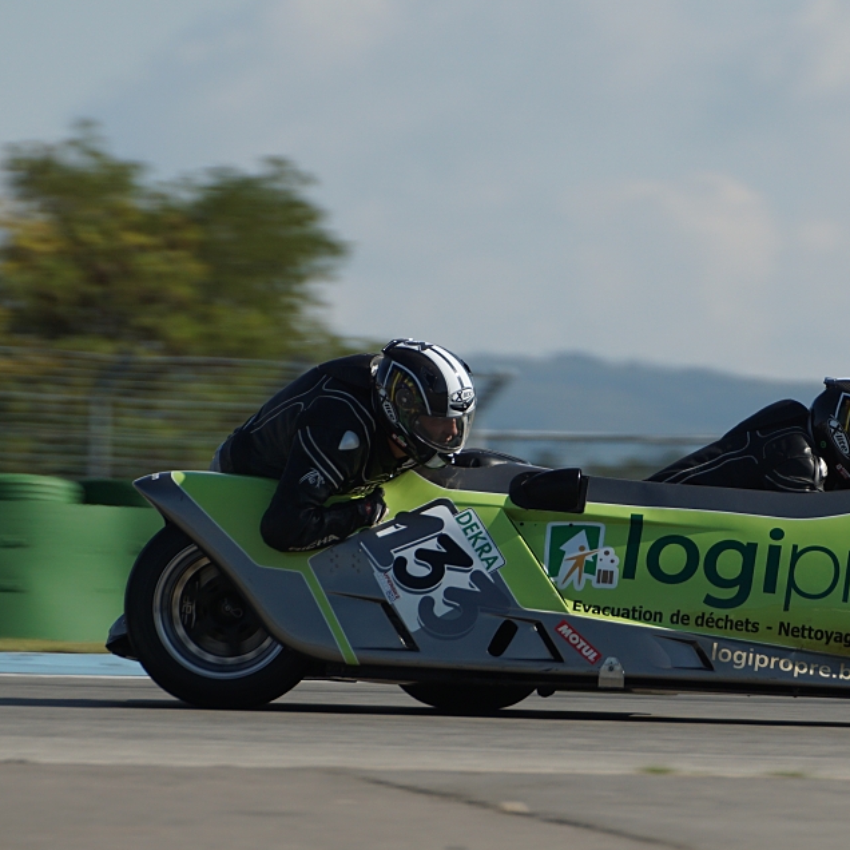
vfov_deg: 2.7
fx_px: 17808
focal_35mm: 641
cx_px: 613
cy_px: 451
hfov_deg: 2.7
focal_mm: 250
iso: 125
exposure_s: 1/500
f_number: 6.3
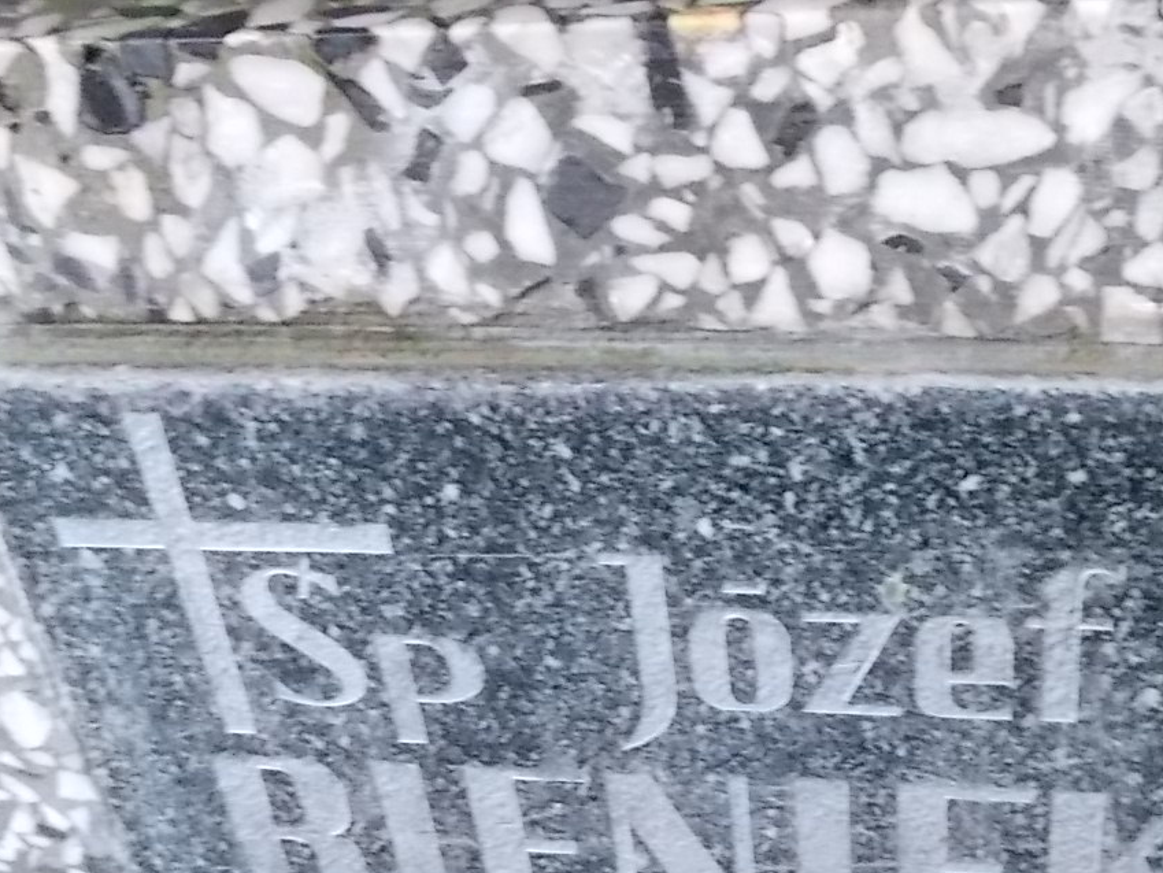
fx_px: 1646
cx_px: 781
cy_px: 820
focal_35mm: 49
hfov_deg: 38.4
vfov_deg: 28.3
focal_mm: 4.6
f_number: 3.2
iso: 400
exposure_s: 1/60
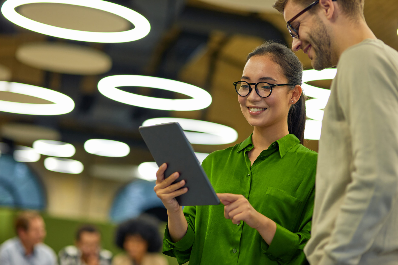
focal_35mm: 85
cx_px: 199
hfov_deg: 23.9
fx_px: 940
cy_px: 132
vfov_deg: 16.1
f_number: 1.8
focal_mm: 85
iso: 400
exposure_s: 1/160
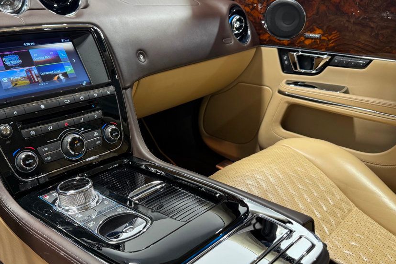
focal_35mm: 31
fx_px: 341
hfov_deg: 59.8
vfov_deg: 42.3
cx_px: 160
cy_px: 130
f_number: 1.78
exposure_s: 1/60
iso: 125
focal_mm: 6.76
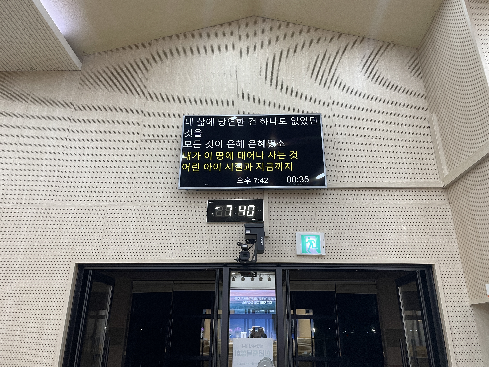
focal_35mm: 26
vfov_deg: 53.1
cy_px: 184
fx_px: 367
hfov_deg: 67.3
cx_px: 244
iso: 100
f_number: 1.6
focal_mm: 4.2
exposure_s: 1/60
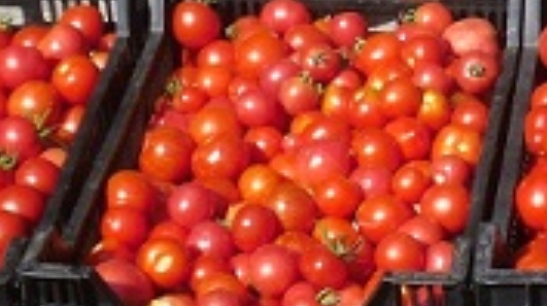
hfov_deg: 12.5
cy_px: 105
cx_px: 562
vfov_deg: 7.1
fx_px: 2462
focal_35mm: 170
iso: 64
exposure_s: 1/250
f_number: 4.3
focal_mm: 8.2
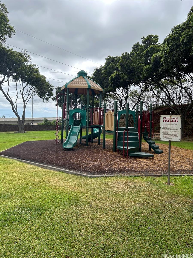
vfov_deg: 67.3
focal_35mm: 26
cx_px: 96
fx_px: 193
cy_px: 129
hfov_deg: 53.1
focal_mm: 5.7
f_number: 1.5
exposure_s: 1/1089
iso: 50
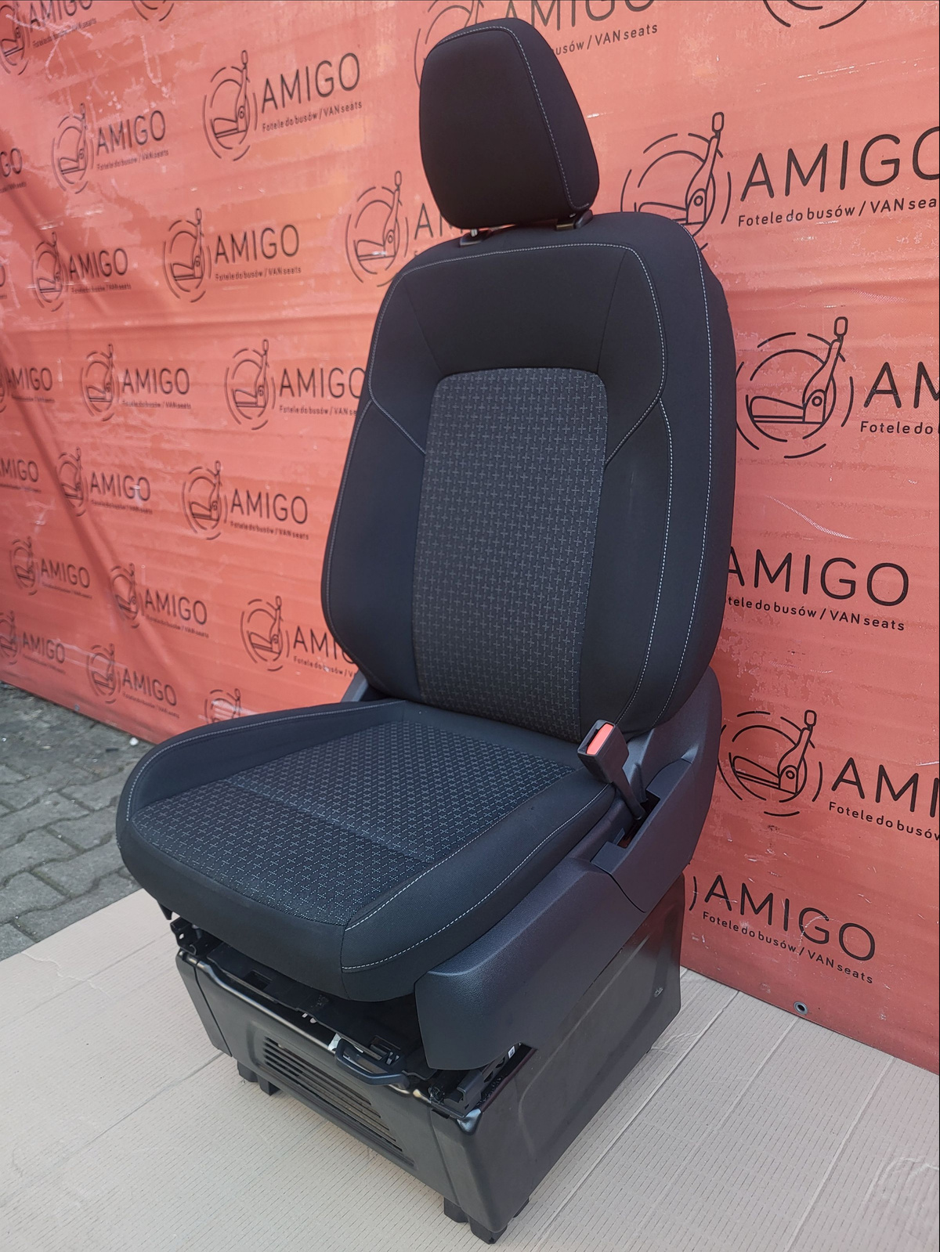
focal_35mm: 26
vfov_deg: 67.3
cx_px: 470
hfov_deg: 53.1
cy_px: 626
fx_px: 941
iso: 64
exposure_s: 1/100
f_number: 1.8
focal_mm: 5.4
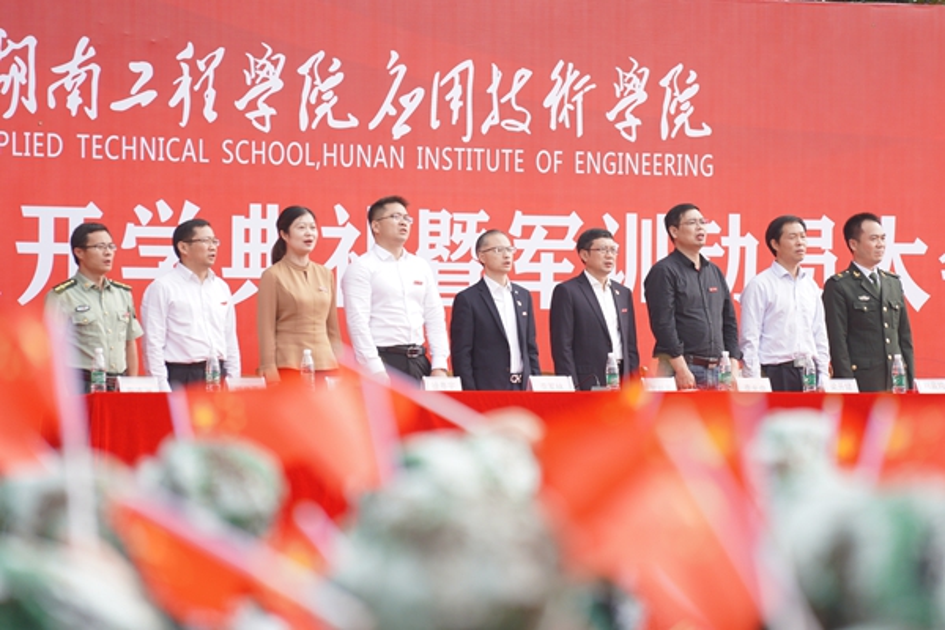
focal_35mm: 200
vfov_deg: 6.9
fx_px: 5250
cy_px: 315
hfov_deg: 10.3
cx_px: 472
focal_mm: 200
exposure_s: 1/1250
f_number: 4
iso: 500
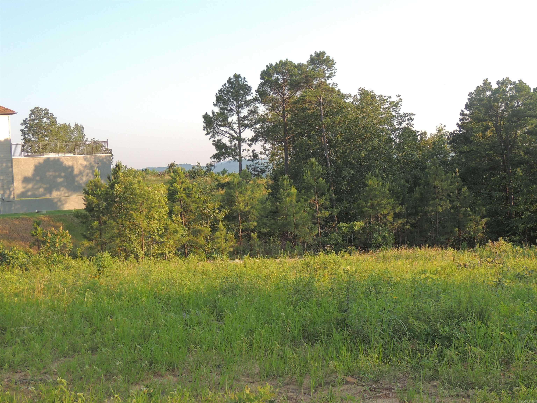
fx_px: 776
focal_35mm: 50
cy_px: 202
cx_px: 268
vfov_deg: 29.1
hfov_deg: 38.2
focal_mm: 8.9
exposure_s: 1/200
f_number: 3.6
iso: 100
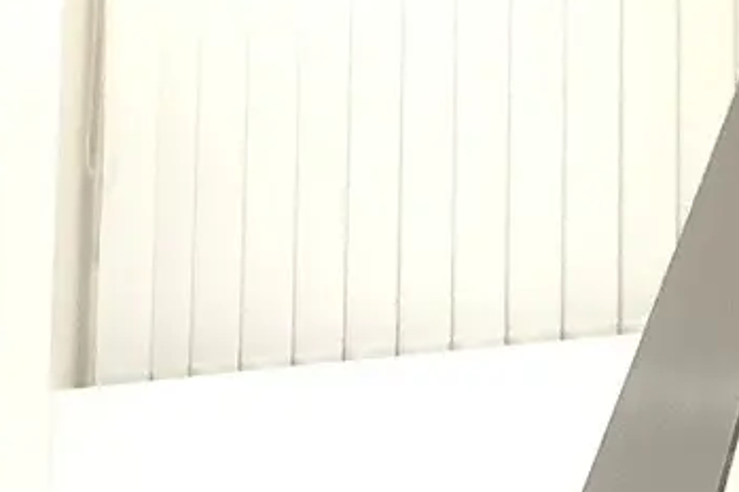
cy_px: 912
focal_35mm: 148
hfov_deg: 11.8
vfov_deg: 8.8
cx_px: -908
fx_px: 3035
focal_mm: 3.3
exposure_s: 1/60
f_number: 2.4
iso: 125
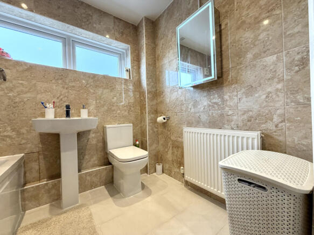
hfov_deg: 102.1
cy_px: 118
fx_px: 127
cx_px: 157
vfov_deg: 85.7
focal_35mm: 14
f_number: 2.2
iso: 125
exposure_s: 1/100
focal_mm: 2.22
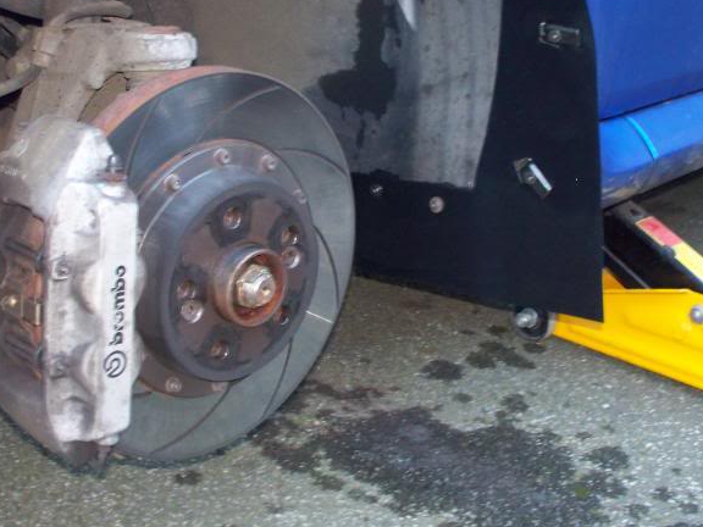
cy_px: 177
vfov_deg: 22.8
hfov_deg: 30.3
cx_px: 360
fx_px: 1300
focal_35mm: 64
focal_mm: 7.5
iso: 200
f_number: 2.8
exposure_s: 1/30
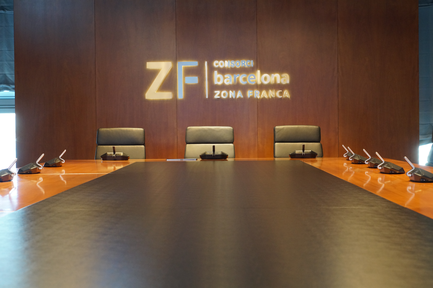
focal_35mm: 75
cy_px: 144
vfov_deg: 18.1
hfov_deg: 27.0
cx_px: 216
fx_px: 901
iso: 1600
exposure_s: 1/50
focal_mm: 50
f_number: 6.3
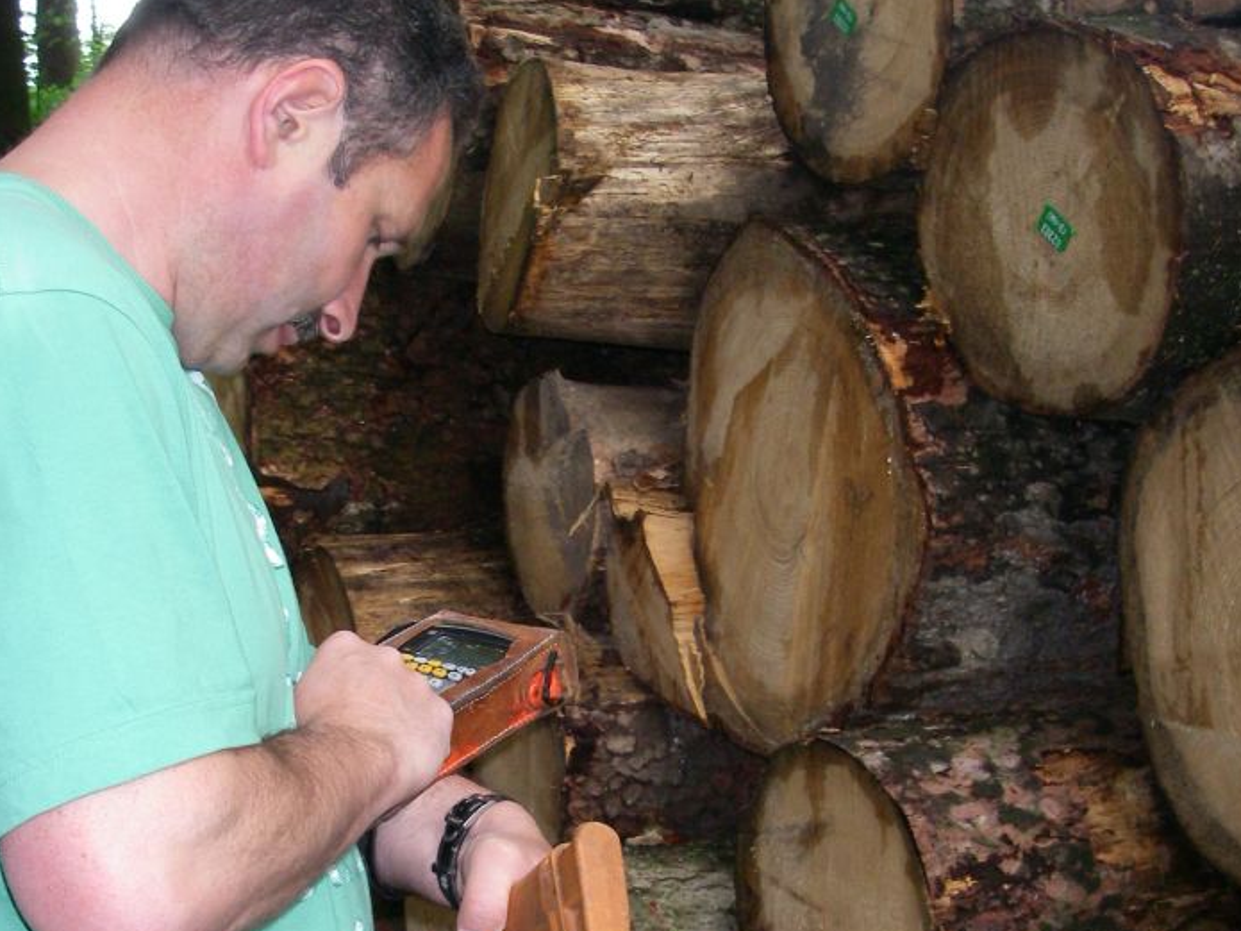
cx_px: 564
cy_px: 672
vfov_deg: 25.8
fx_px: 2007
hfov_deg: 34.3
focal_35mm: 56
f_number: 3.3
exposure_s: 1/40
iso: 200
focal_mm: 6.3
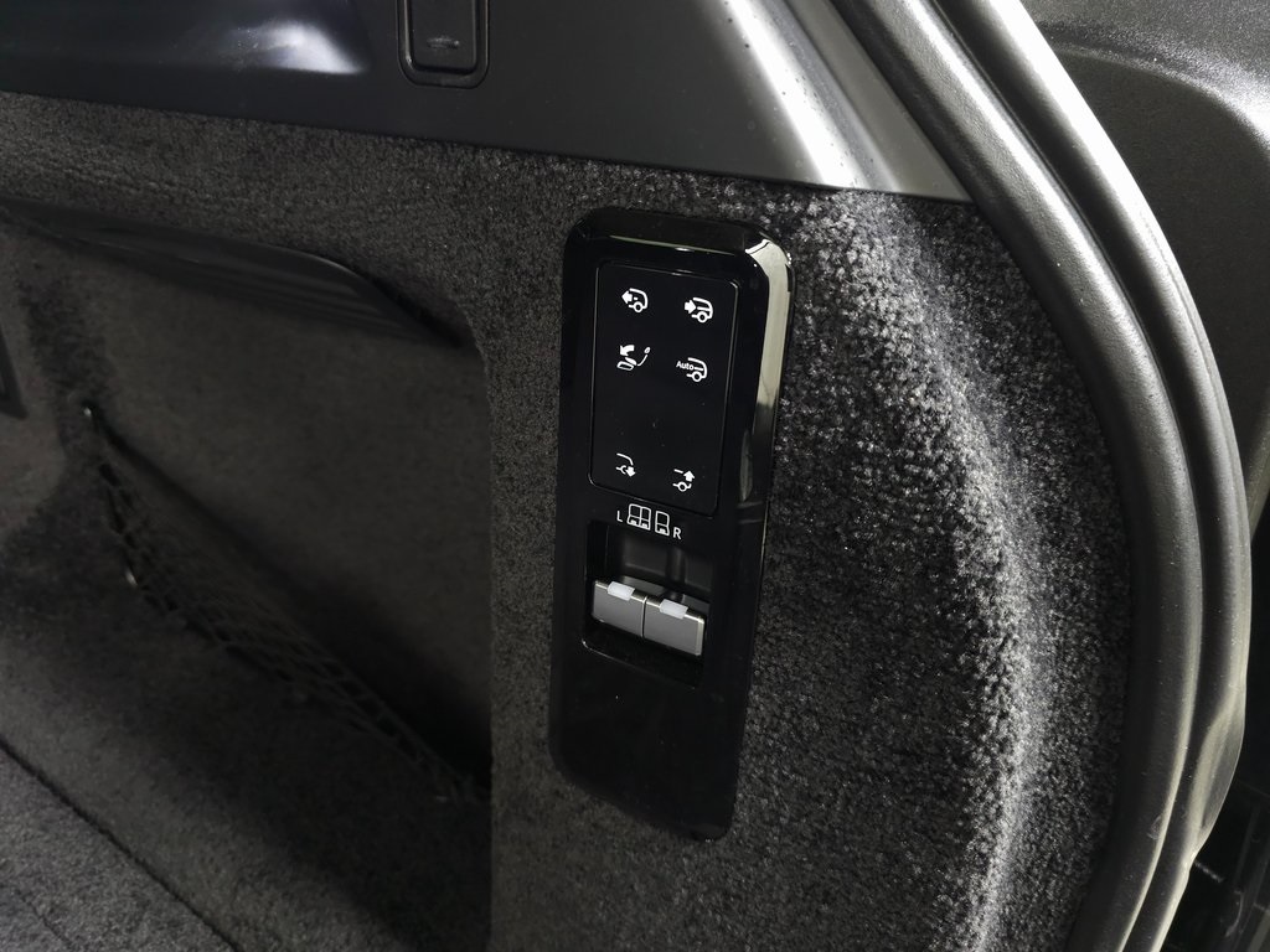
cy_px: 476
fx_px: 844
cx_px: 635
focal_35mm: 23
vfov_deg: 58.9
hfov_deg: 73.9
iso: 320
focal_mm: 6.3
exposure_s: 1/40
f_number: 1.7
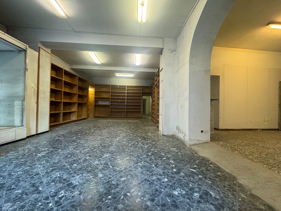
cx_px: 140
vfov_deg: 85.7
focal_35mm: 14
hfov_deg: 102.1
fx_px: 114
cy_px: 106
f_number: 2.2
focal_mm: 2.22
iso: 250
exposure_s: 1/50
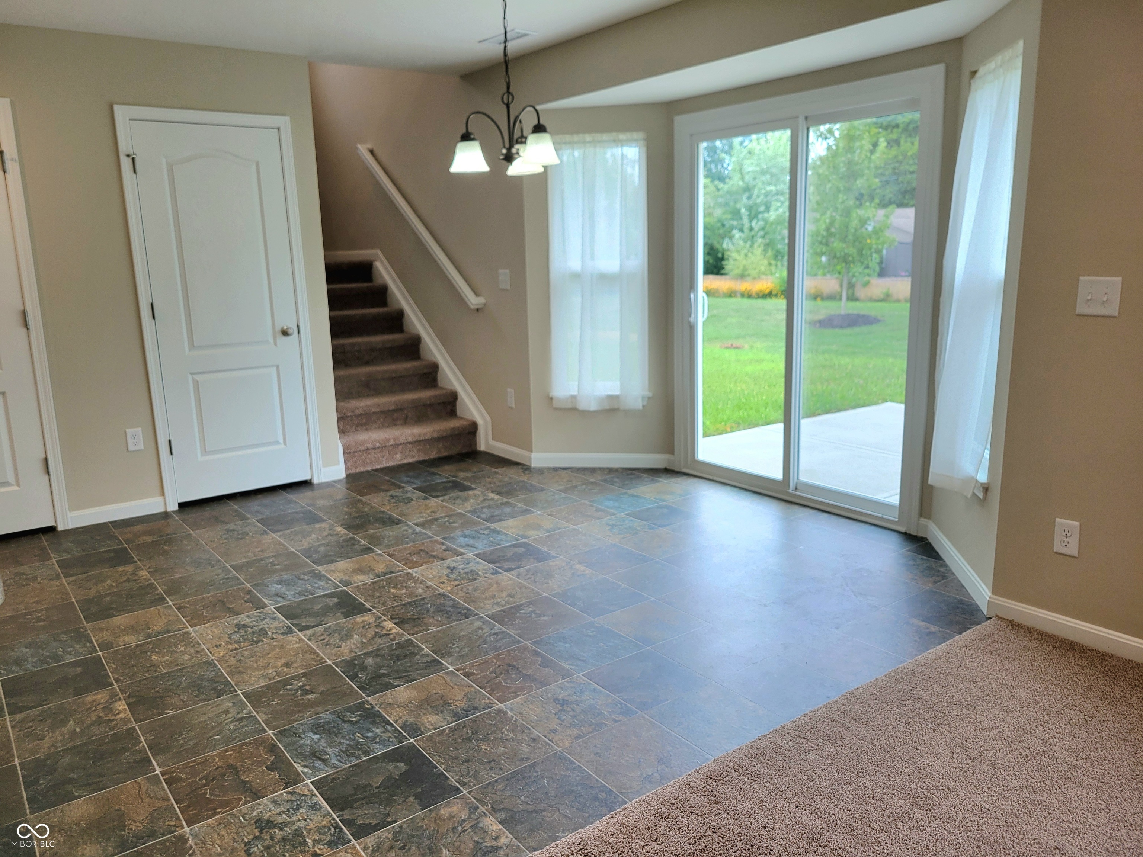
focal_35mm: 26
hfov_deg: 67.3
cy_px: 428
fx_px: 859
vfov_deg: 53.1
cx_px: 572
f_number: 1.8
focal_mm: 5.4
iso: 40
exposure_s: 1/143
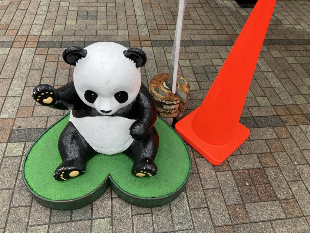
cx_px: 155
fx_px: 251
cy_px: 116
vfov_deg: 49.7
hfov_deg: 63.4
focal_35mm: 28
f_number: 1.8
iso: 25
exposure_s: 1/140
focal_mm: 3.99
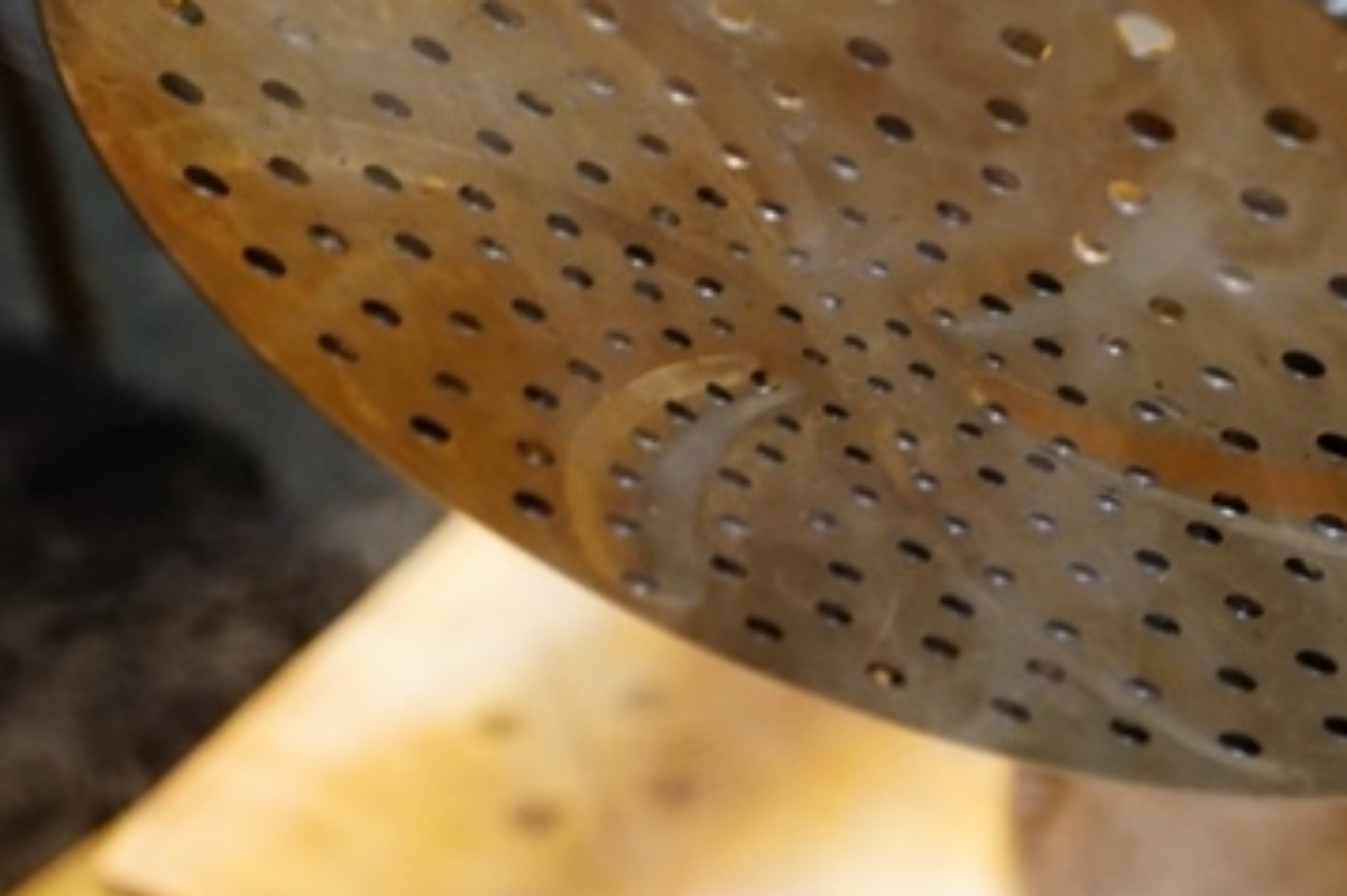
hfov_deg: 20.4
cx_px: 1186
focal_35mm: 98
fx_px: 3665
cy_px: 504
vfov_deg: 13.9
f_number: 4.5
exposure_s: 1/60
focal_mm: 44
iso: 2000
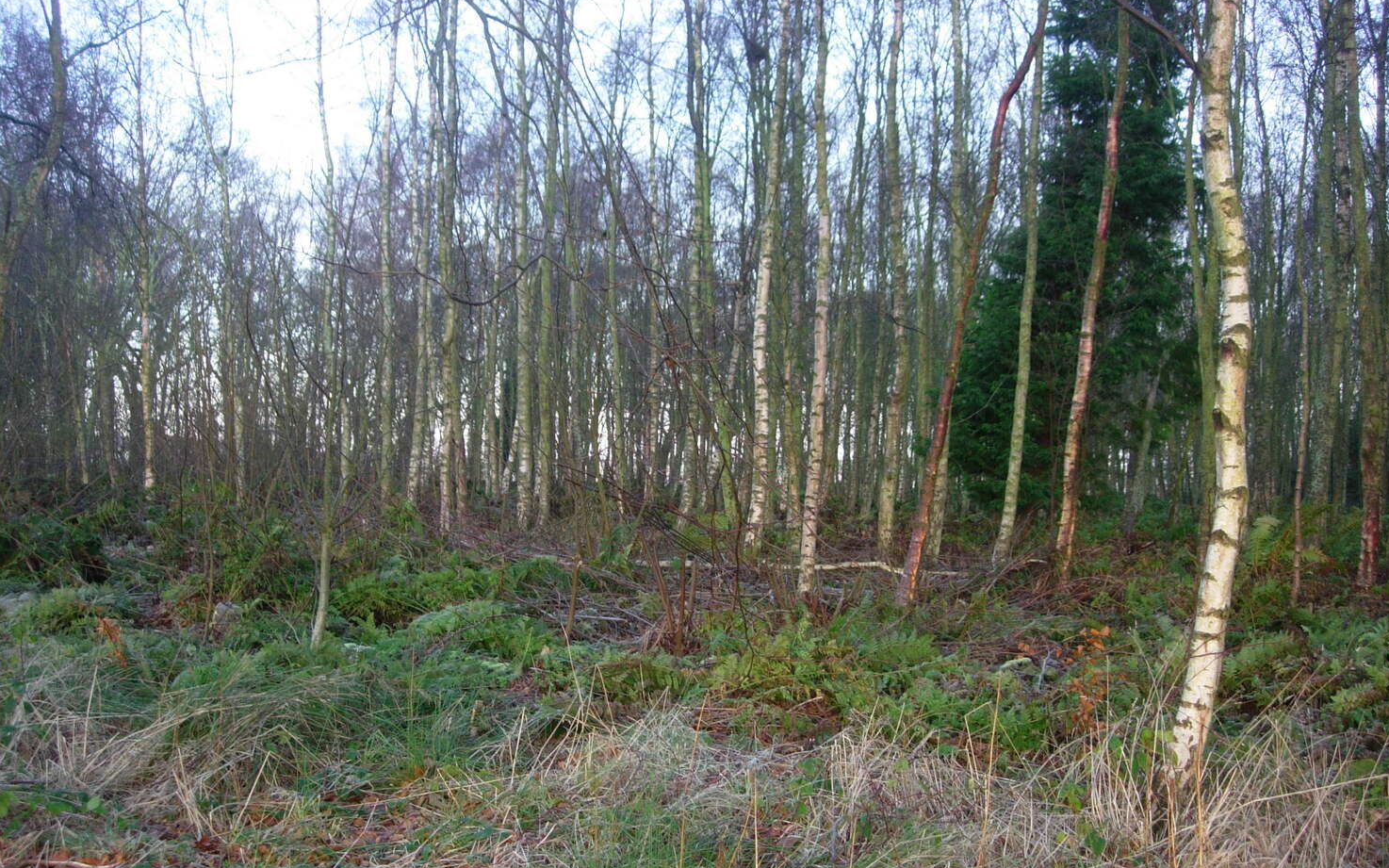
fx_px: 1552
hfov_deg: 48.2
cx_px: 706
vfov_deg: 31.1
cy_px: 526
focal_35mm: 41
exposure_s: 1/18.4
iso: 64
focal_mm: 7.8
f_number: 2.8
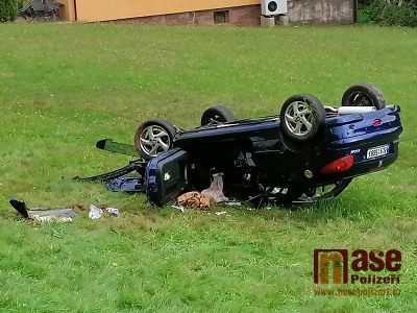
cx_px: 208
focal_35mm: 72
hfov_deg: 27.0
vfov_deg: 20.4
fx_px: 867
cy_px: 156
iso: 80
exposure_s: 1/100
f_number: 1.8
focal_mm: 5.3
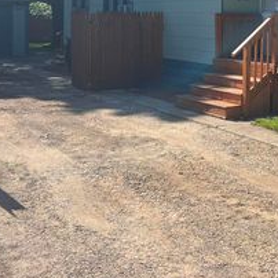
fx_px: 518
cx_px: 285
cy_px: 24
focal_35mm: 57
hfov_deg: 28.1
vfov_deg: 28.8
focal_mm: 5.7
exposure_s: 1/1972
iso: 50
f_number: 1.5
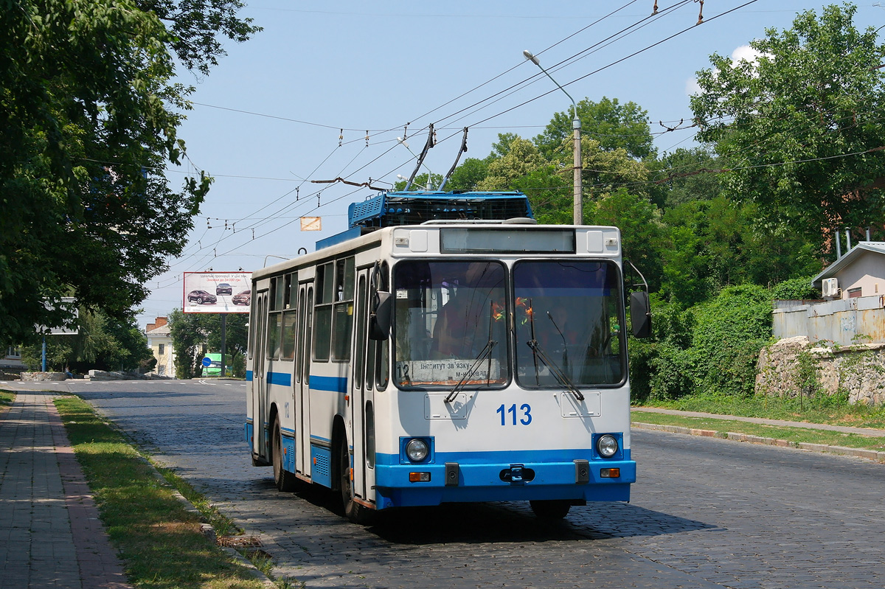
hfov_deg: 26.3
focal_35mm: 77
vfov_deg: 17.7
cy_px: 294
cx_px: 442
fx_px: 1892
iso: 250
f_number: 8
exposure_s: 1/500
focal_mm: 50
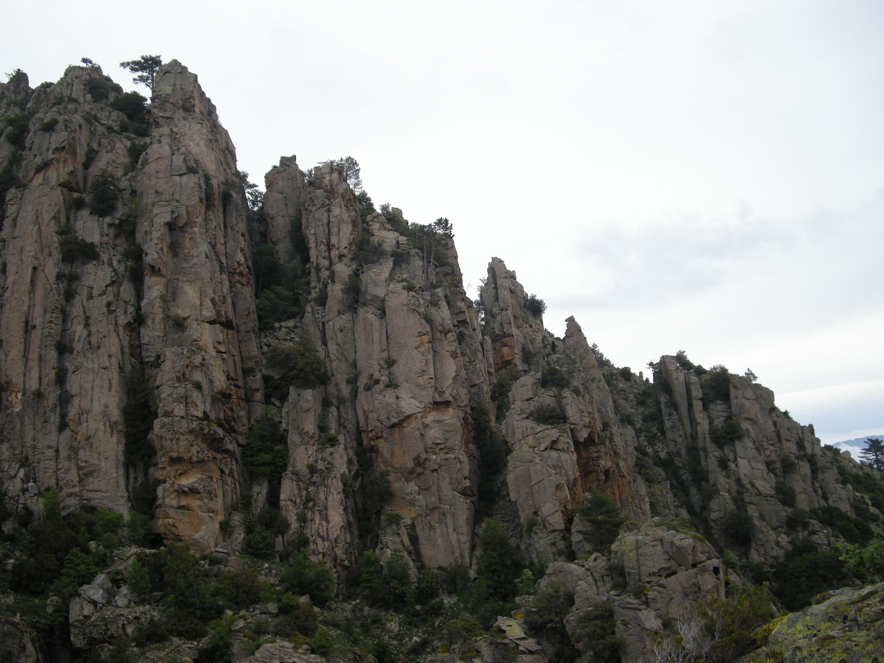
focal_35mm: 37
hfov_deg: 50.1
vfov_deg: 38.7
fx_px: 945
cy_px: 332
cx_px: 442
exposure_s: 1/750
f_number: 2.8
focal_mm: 7.9
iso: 64
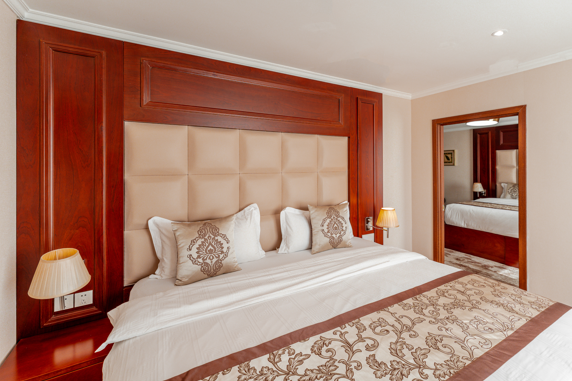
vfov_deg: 73.4
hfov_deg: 96.1
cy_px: 165
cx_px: 326
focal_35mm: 16
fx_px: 254
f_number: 5
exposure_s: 1/500
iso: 320
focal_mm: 14
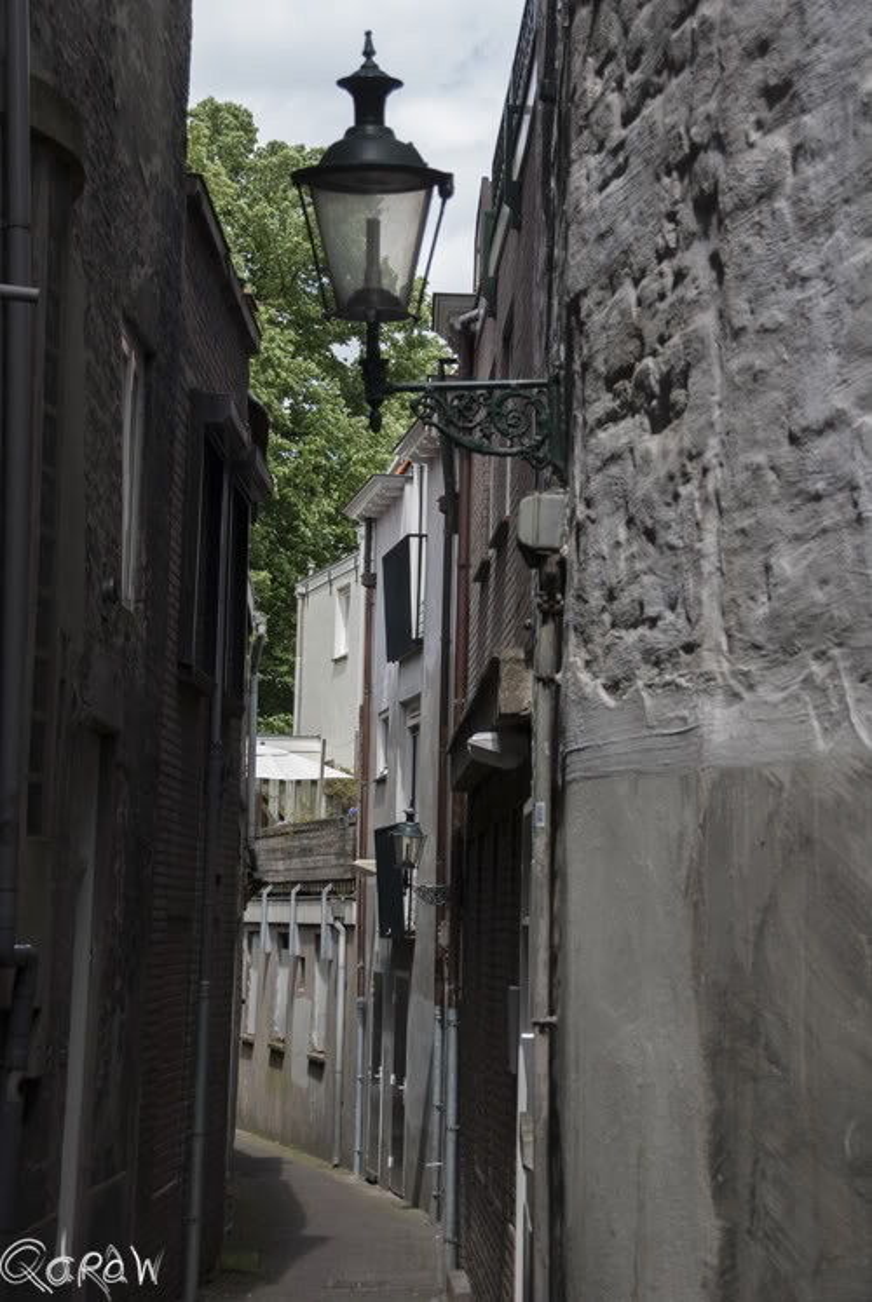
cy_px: 651
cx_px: 436
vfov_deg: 29.8
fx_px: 2446
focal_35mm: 68
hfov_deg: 20.2
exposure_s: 1/160
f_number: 6.3
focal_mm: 45
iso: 100
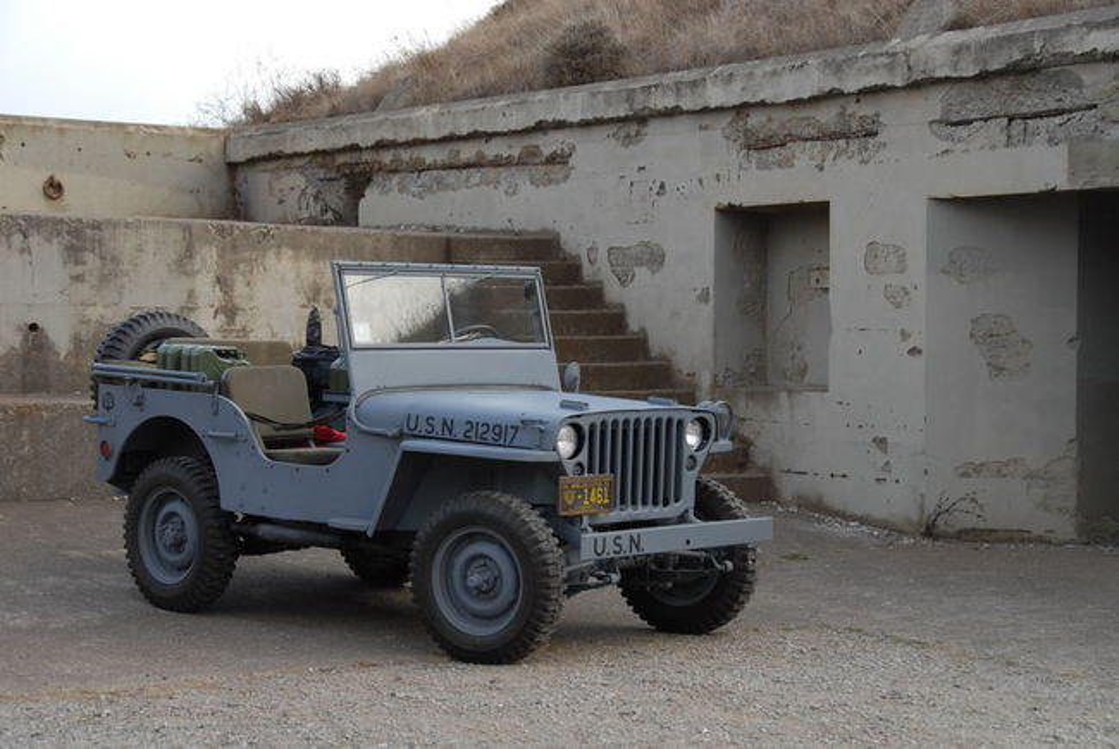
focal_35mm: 78
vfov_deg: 17.5
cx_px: 560
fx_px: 2427
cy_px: 374
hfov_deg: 26.0
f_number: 7.1
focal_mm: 52
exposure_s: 1/200
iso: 500
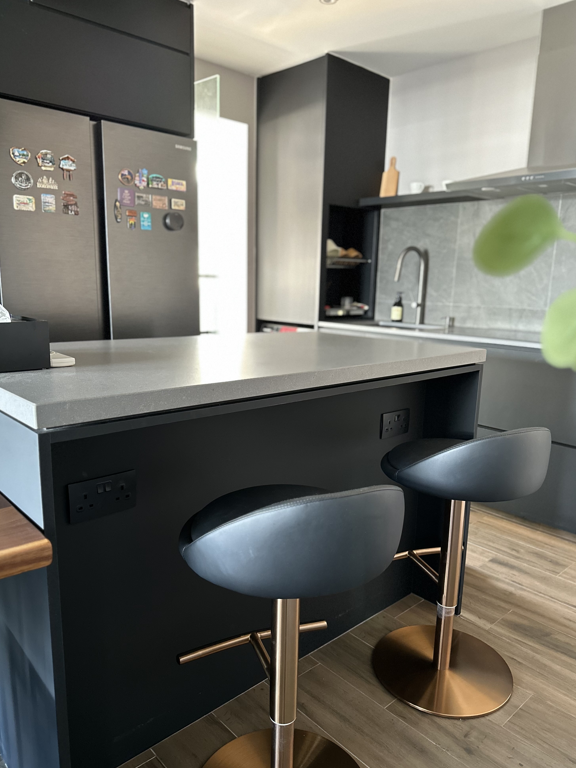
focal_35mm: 25
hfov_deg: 54.9
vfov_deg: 69.4
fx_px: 555
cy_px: 395
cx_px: 296
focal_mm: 6.86
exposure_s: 1/30
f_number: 1.78
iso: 1600
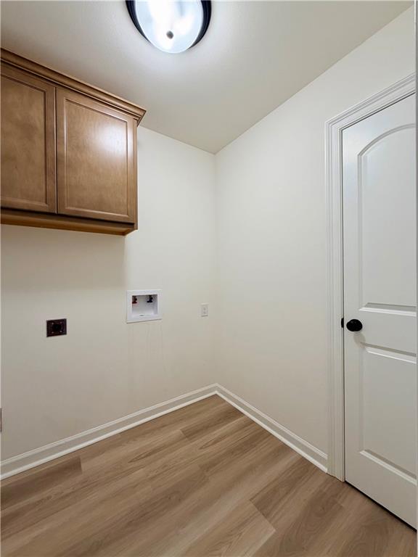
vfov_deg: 102.1
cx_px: 209
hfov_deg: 85.7
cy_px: 278
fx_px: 225
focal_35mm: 14
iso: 160
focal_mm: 2.22
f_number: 2.2
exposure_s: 1/120
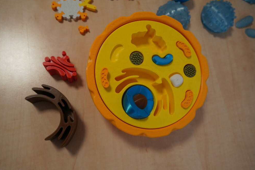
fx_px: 198
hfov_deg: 65.5
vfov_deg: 46.4
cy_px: 85
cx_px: 126
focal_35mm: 28
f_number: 4
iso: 1000
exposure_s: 1/160
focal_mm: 18
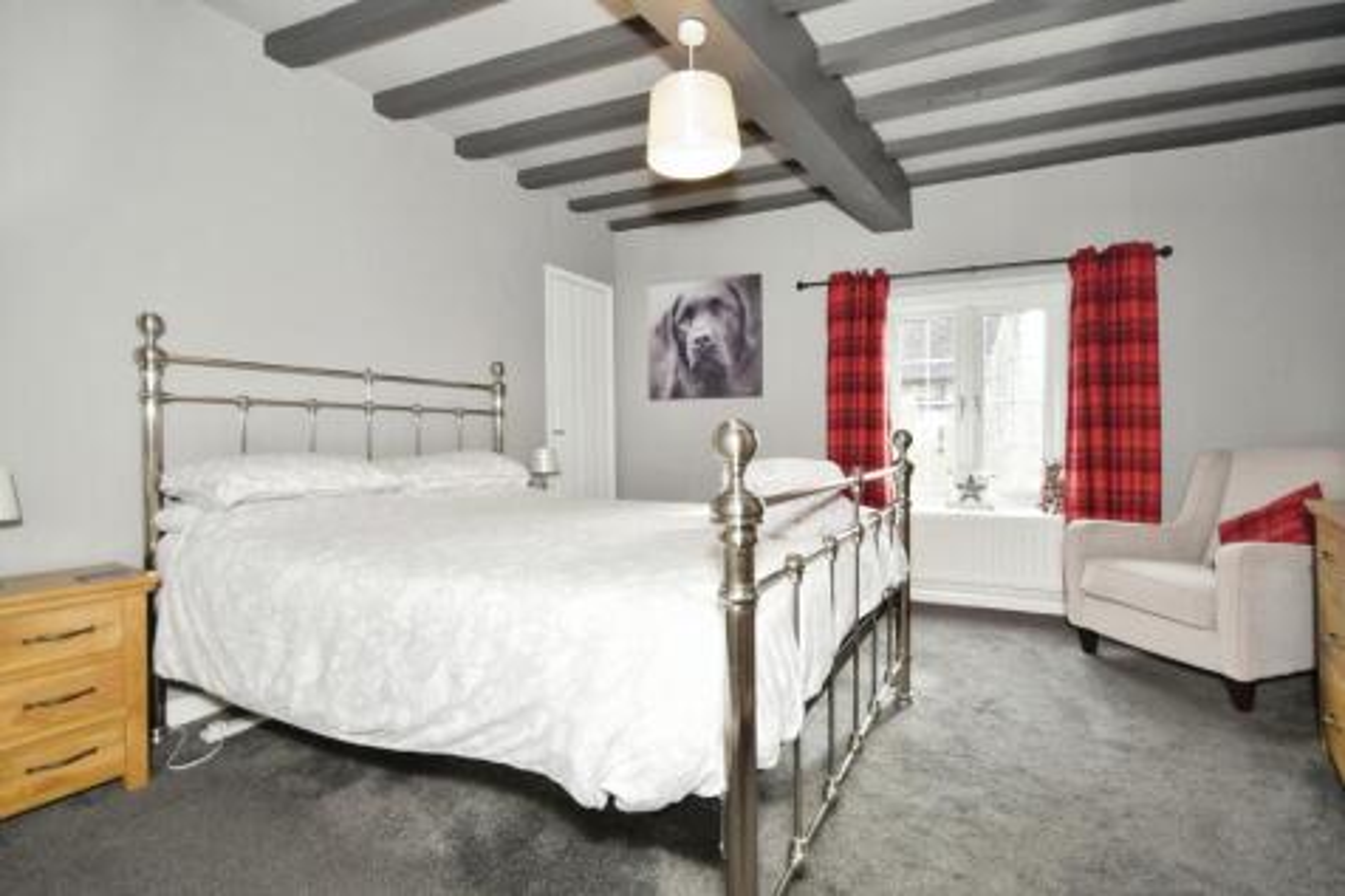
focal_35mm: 16
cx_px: 672
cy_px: 448
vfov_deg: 73.7
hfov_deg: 96.8
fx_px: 598
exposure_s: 1/40
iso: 400
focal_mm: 11
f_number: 8
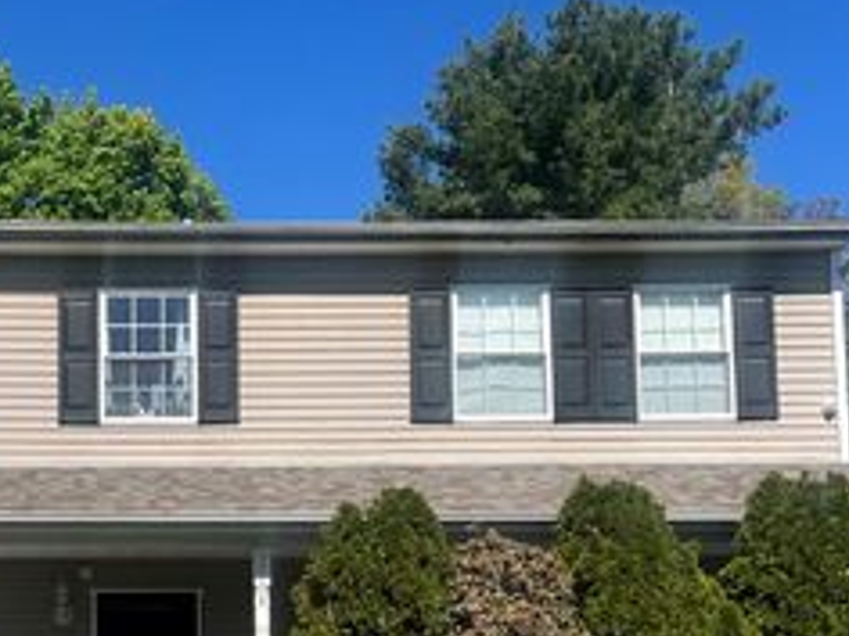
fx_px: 1349
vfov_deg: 25.7
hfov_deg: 33.3
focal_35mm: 55
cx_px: 104
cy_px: 570
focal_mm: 5.7
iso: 50
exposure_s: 1/5587
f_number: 1.5
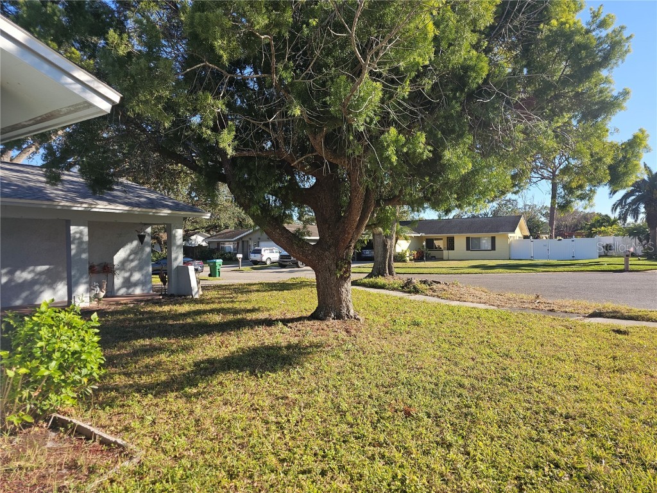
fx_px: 437
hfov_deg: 73.9
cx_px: 328
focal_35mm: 23
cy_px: 246
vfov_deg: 58.9
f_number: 1.7
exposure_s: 1/719
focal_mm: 6.3
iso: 20
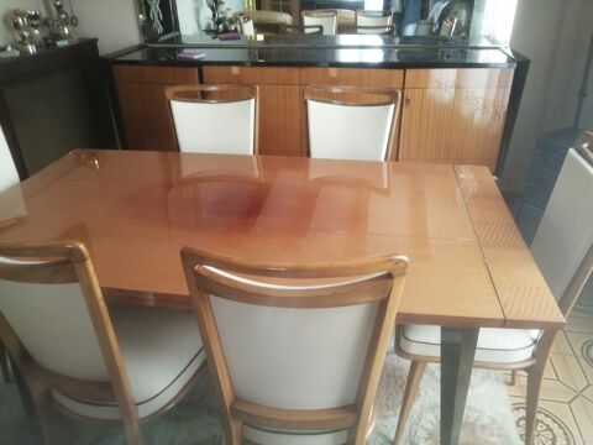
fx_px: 445
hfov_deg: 67.3
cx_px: 296
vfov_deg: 53.1
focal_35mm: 26
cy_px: 222
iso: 250
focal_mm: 3.62
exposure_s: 1/30
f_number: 1.8
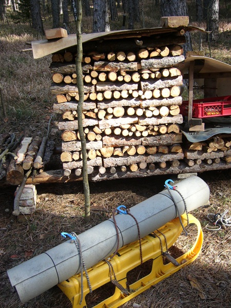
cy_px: 154
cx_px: 116
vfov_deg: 52.6
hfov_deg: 40.7
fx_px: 311
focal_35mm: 35
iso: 100
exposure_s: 1/100
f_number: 2.8
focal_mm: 5.8
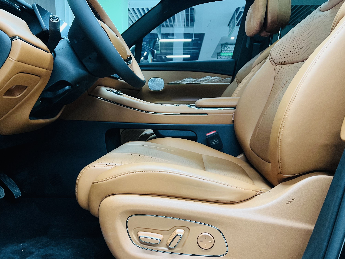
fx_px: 259
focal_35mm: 26
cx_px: 172
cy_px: 130
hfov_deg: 67.3
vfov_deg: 53.1
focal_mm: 5.7
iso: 500
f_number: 1.5
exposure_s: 1/48
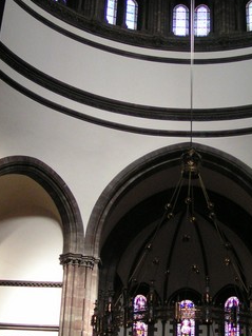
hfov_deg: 20.1
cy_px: 149
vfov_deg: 26.7
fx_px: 709
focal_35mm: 73
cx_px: 168
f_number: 2.8
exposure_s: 1/20
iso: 200
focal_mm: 5.8
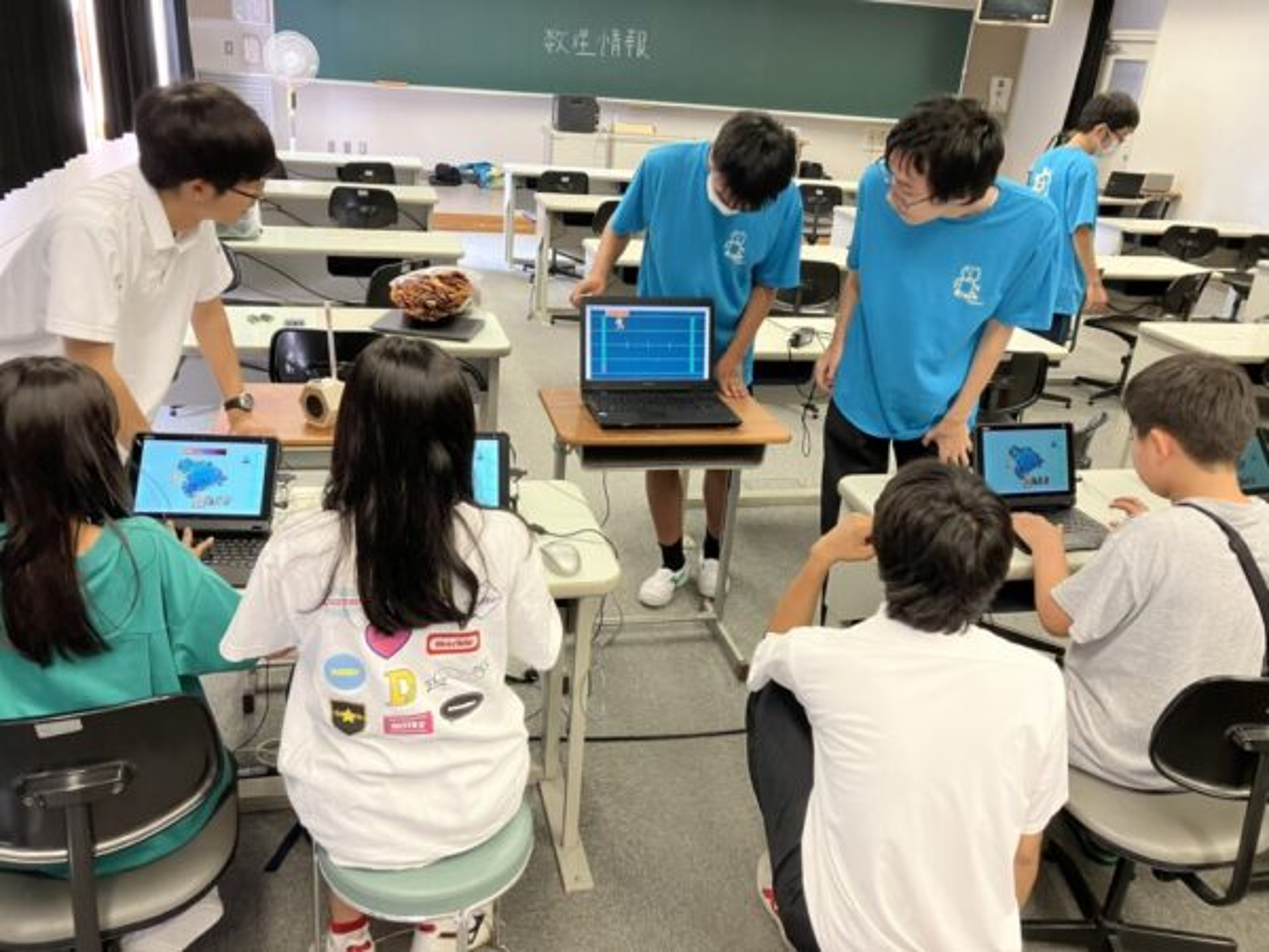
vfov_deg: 49.7
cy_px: 476
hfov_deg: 63.4
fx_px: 1026
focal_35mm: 28
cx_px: 634
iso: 100
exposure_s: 1/50
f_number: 1.8
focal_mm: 3.99
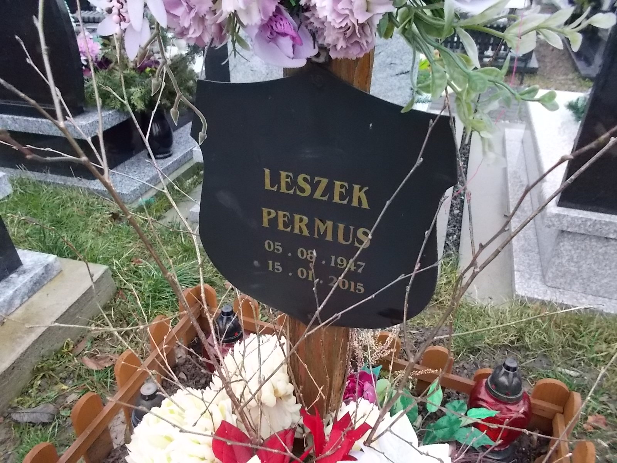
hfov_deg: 67.3
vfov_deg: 53.1
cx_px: 308
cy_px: 232
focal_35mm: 26
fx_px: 463
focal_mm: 4.6
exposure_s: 1/100
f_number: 3.2
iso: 400
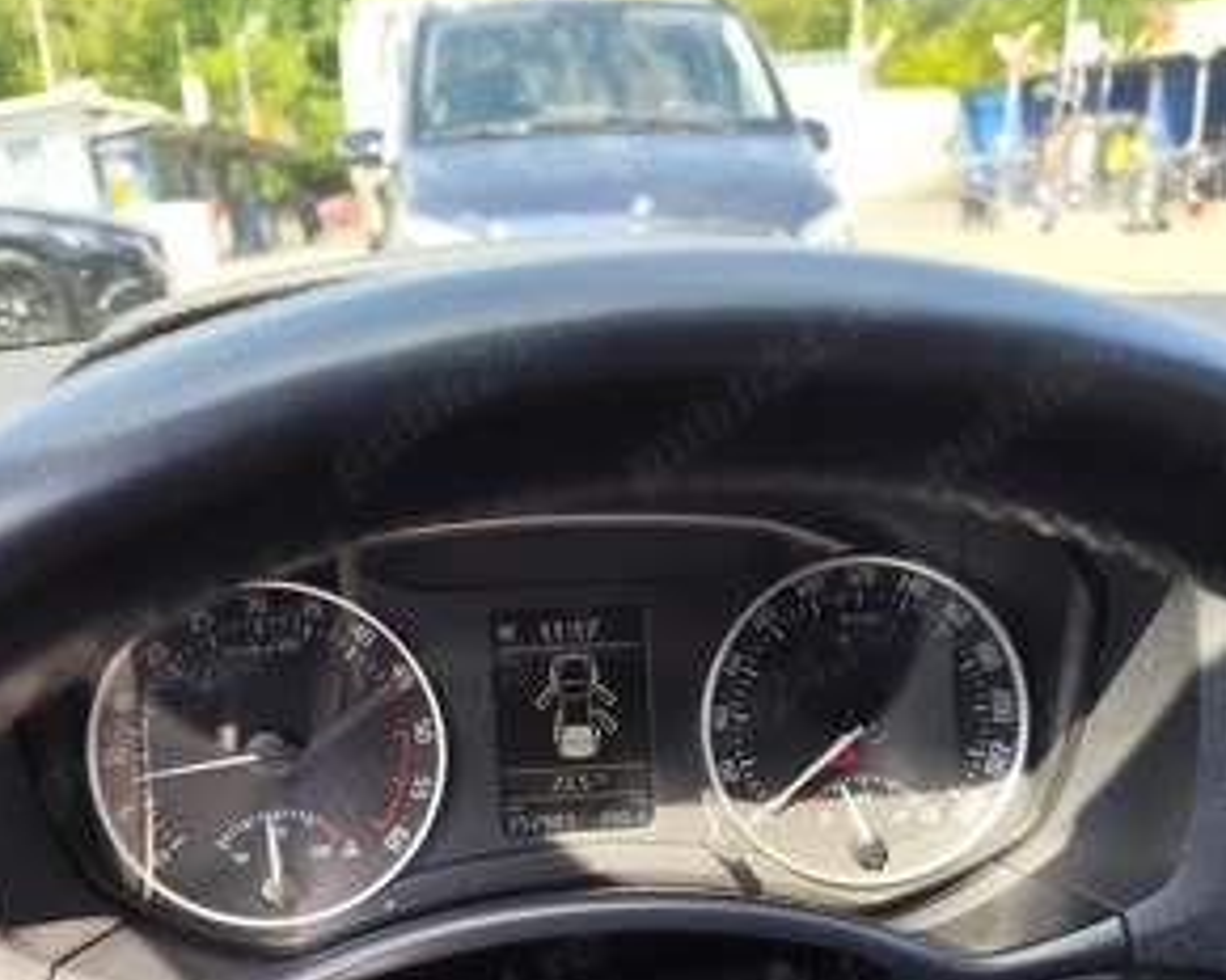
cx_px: 613
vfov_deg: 44.9
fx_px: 1125
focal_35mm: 31
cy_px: 777
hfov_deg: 57.2
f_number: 1.65
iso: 50
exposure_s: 1/167
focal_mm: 6.14
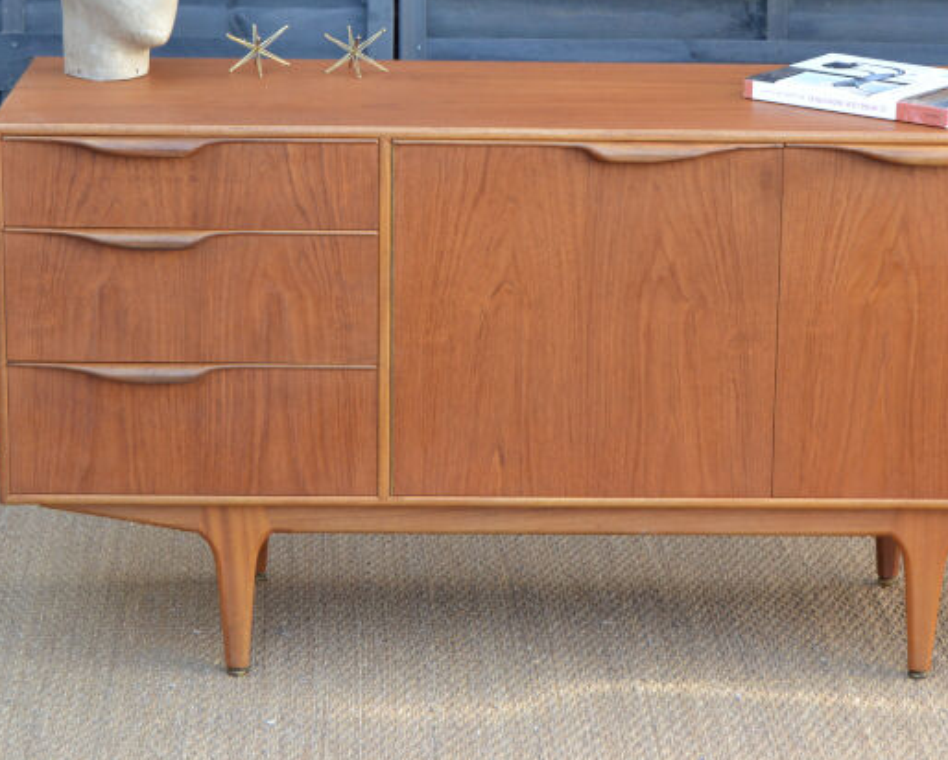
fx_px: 3112
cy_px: 229
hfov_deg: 17.3
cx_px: 557
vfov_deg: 13.9
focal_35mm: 111
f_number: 5.6
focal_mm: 45
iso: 400
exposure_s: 1/125
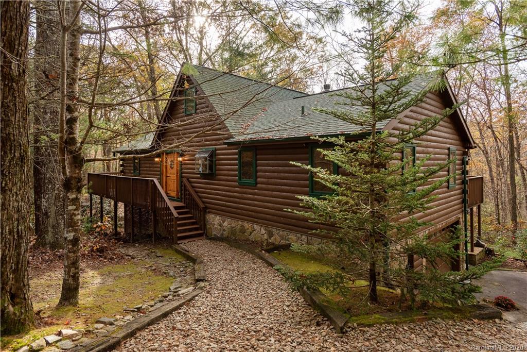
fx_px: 293
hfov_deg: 84.0
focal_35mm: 20
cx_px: 264
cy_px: 176
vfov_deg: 61.9
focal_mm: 20
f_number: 7.1
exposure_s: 1/320
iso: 320
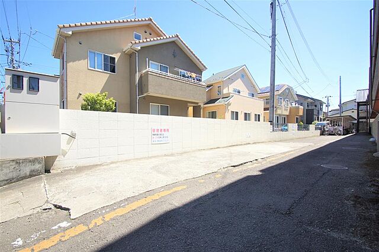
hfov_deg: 100.4
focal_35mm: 15
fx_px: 158
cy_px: 126
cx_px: 190
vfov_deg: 77.3
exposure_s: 1/160
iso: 100
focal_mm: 10
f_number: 7.1
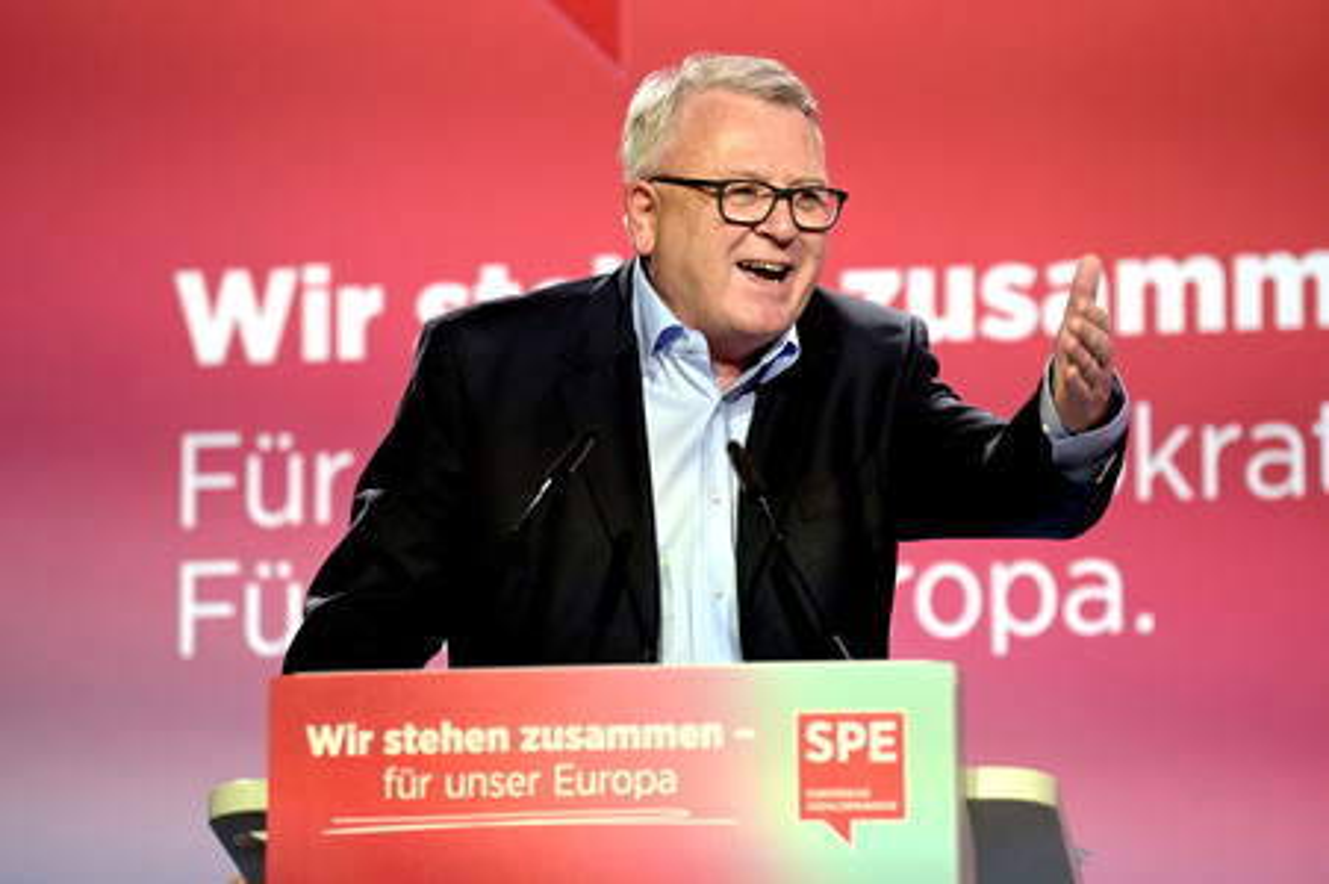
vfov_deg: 7.4
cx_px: 664
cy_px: 442
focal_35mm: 185
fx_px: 6824
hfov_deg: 11.1
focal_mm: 185
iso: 6400
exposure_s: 1/500
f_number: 3.5
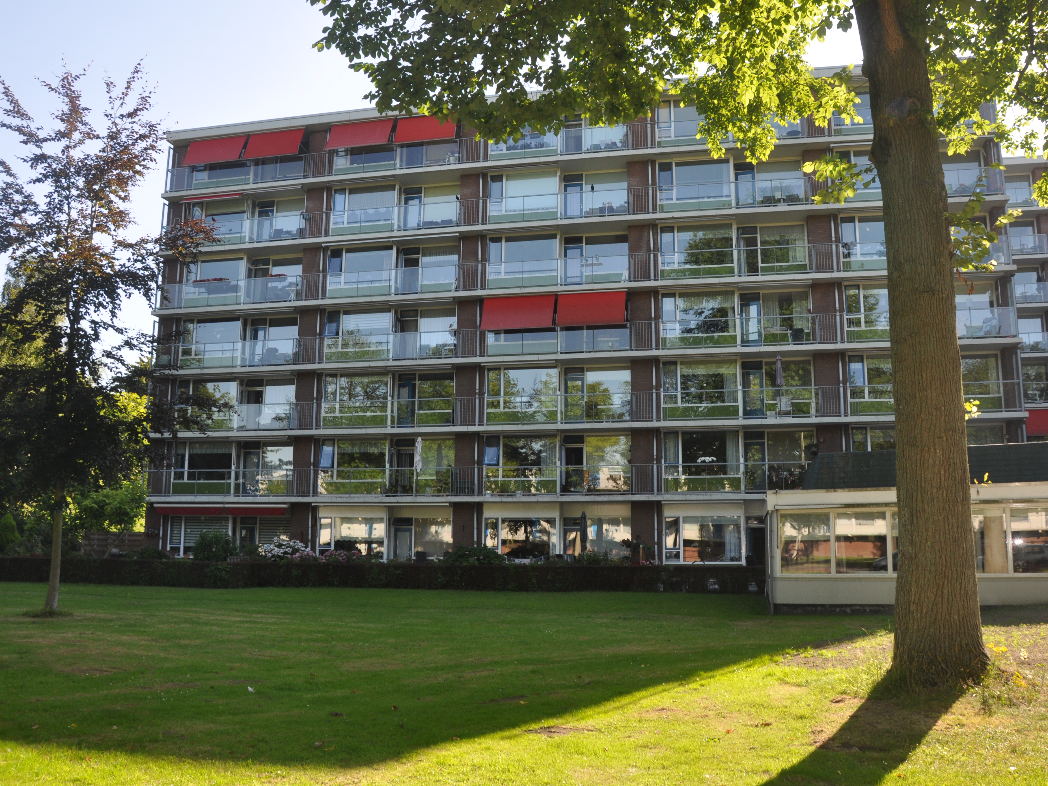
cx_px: 566
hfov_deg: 59.9
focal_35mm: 30
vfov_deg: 46.8
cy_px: 389
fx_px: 908
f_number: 9
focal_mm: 18
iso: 400
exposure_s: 1/200
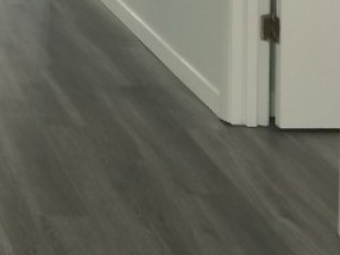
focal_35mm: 113
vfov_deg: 11.6
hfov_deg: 15.3
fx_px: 1110
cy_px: -277
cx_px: -248
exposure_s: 1/60
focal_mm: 4.3
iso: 125
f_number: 1.7
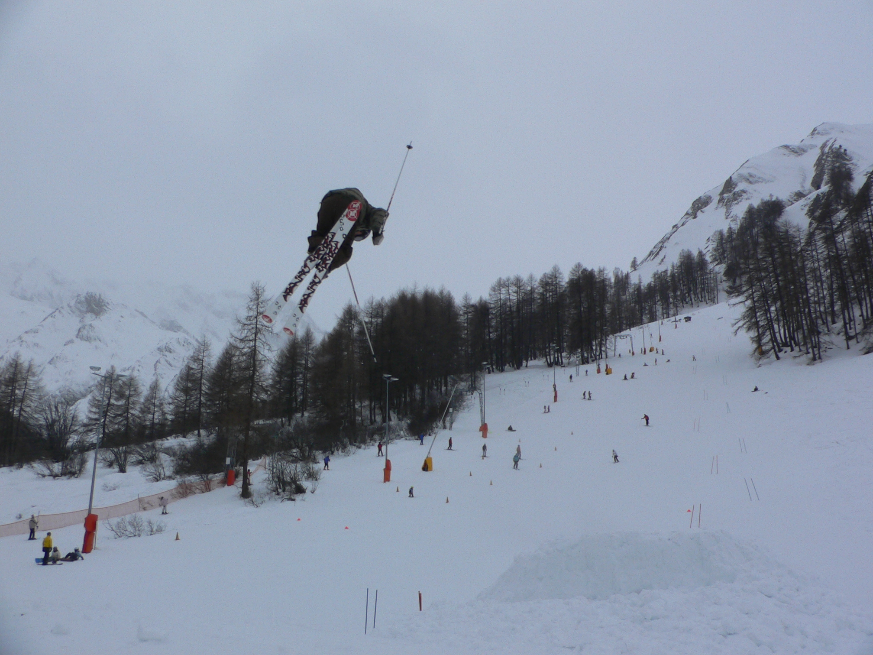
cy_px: 328
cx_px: 436
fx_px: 883
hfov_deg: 52.6
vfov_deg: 40.7
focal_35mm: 35
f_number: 5.2
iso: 80
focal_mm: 4.6
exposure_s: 1/800
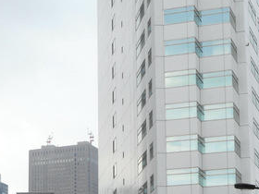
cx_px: 33
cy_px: 200
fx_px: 980
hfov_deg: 14.9
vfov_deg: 11.2
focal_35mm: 131
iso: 80
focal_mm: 9.1
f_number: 4.9
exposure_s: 1/60
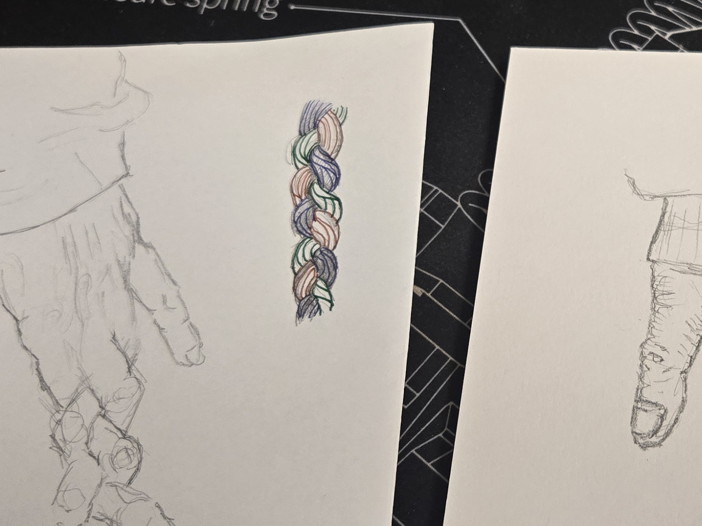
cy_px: 241
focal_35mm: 59
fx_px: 1196
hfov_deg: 31.7
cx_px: 584
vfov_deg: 24.8
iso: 200
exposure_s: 1/100
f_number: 1.8
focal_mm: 5.4
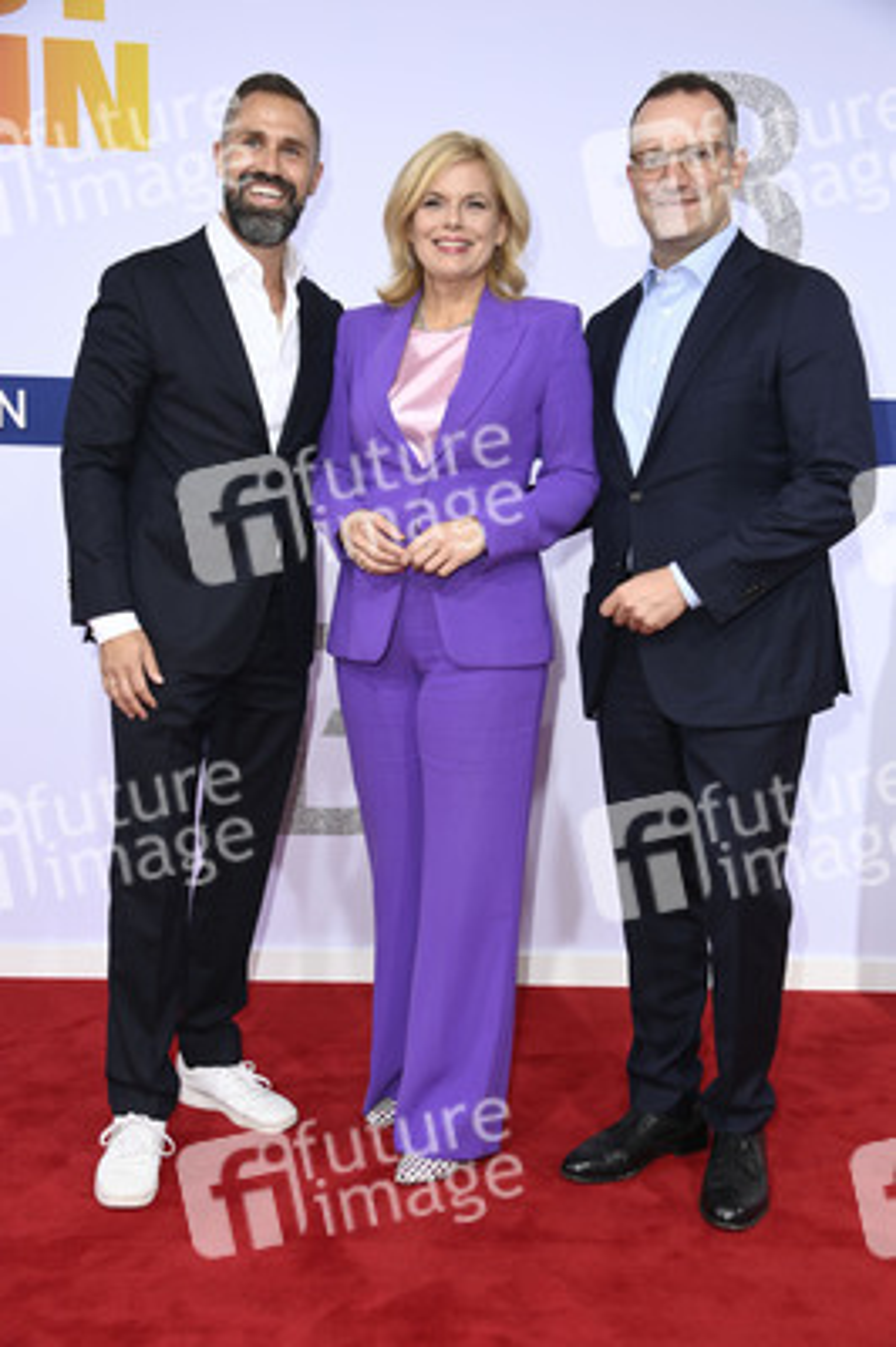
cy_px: 674
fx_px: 1421
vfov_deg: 50.7
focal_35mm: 38
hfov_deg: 35.0
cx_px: 448
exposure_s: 1/200
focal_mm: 38
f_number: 5.6
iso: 800
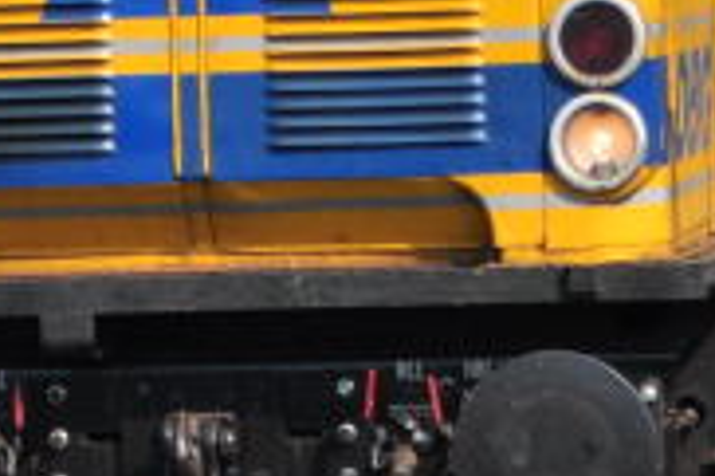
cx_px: 322
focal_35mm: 381
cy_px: -338
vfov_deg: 3.6
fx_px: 7557
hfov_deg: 5.4
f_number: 5.3
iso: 500
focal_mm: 45
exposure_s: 1/4000
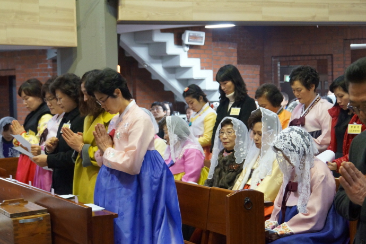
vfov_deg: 17.9
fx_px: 773
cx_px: 182
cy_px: 122
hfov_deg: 26.7
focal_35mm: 76
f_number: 5
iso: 3200
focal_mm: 50
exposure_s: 1/50
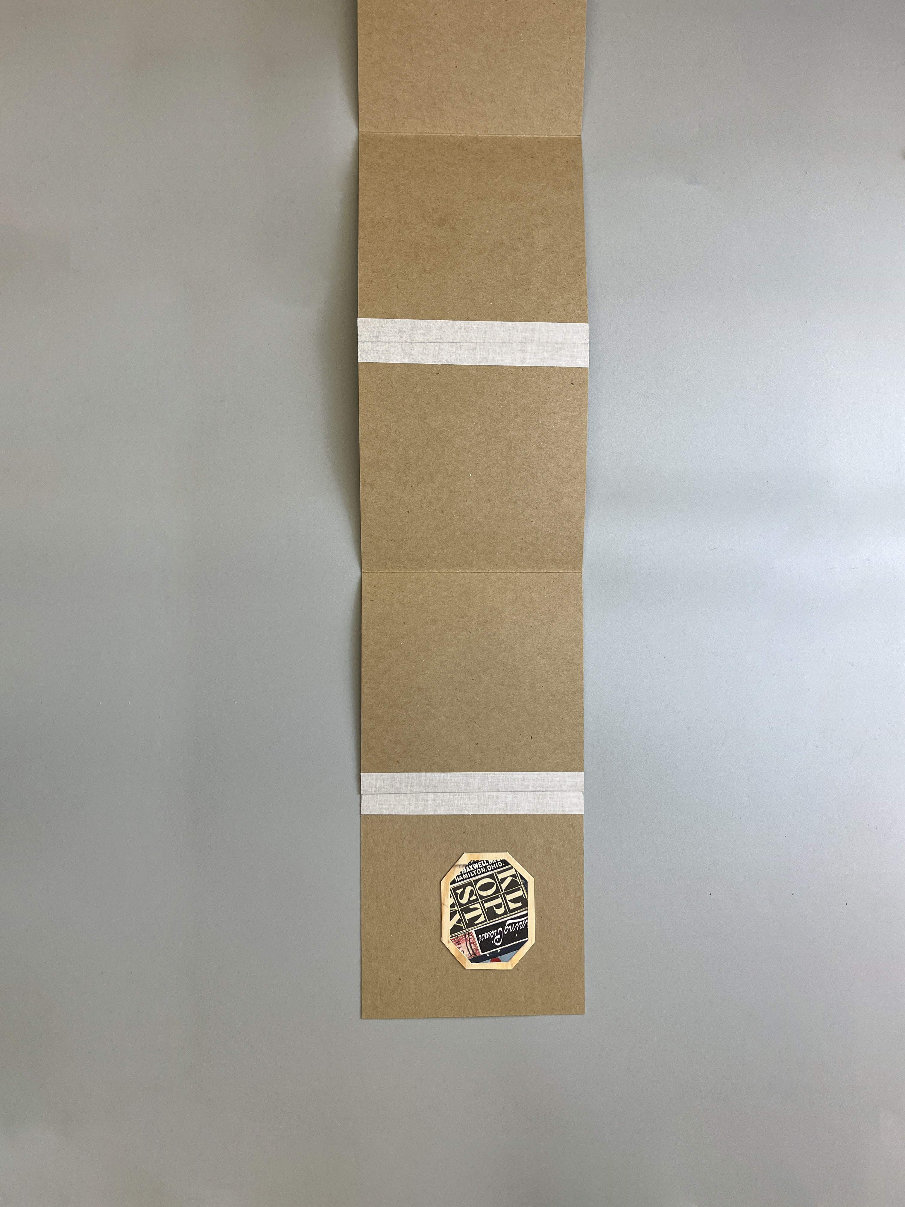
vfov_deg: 67.3
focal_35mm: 26
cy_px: 604
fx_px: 906
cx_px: 452
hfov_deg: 53.1
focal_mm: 5.1
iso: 50
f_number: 1.6
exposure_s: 1/120
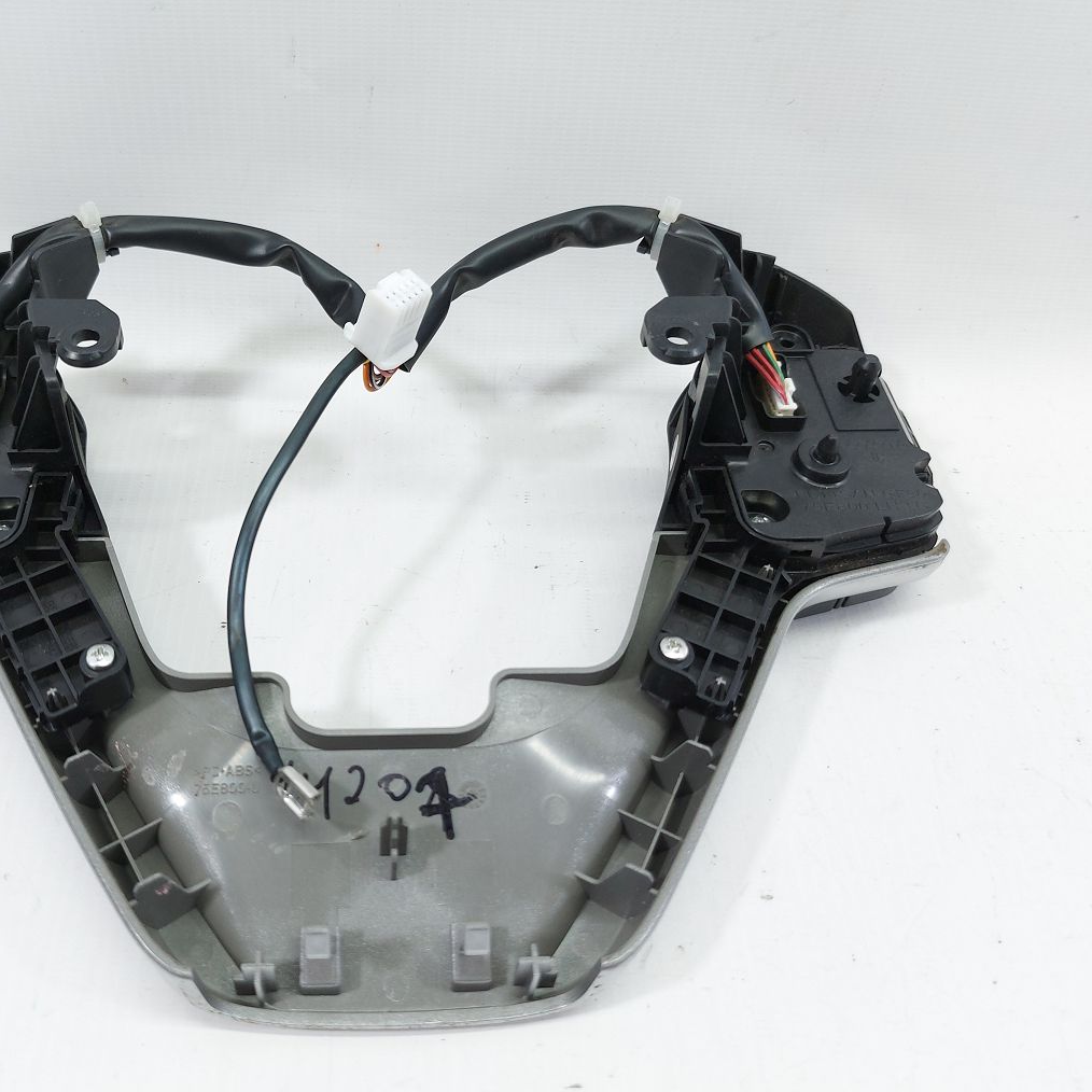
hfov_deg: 54.9
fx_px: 1035
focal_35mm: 29
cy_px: 541
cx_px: 401
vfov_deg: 55.6
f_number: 1.8
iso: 64
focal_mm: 5.23
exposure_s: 1/50
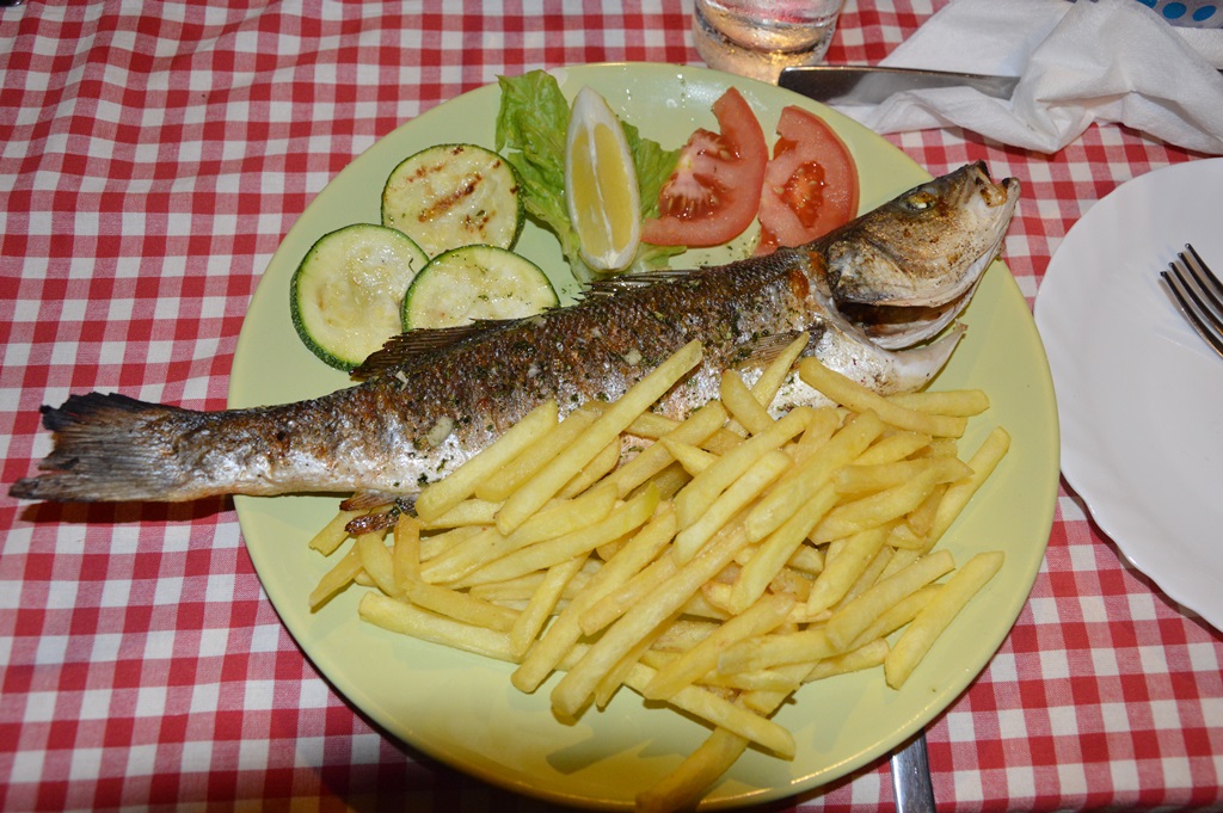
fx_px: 1222
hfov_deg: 53.2
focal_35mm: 36
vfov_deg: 36.8
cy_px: 406
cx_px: 612
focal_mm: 24
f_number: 3.8
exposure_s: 1/60
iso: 1250
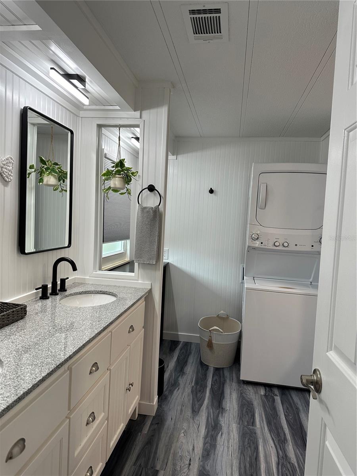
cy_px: 238
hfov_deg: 56.8
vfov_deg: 71.6
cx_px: 178
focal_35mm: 24
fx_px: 330
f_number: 1.78
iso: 160
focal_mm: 6.86
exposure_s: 1/120
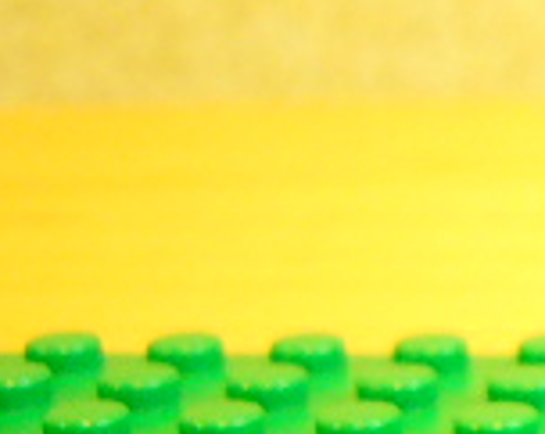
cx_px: 1133
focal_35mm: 144
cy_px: 212
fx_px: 2318
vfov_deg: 10.7
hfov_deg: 11.8
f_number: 2.8
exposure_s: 1/8
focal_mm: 5.8
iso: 200
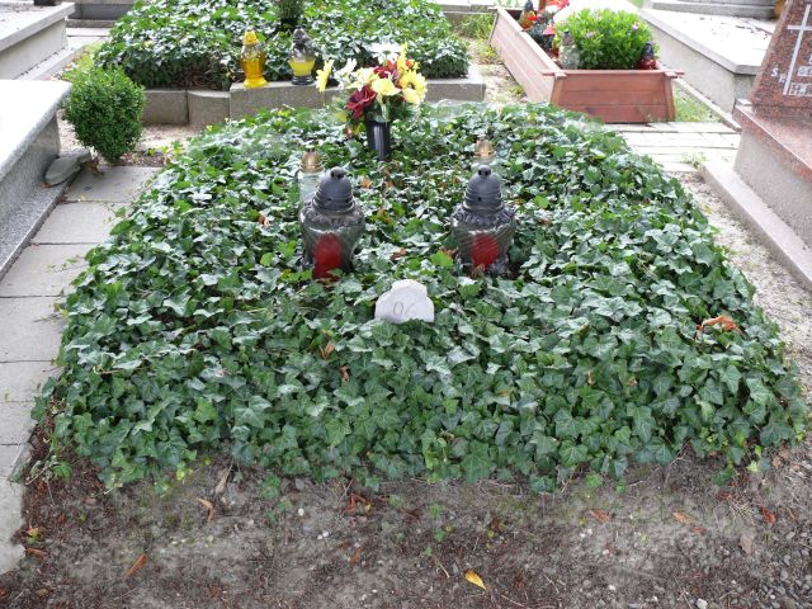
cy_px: 304
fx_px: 821
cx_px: 406
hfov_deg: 52.6
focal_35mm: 35
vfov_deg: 40.7
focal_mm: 7.4
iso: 100
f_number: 2.8
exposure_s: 1/60
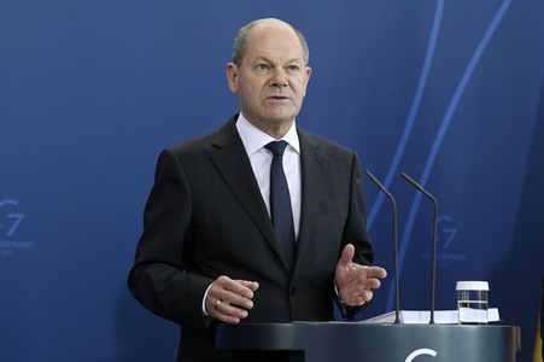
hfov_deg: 15.8
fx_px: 1963
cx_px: 272
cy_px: 181
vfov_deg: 10.5
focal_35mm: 130
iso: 3200
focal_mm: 130
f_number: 5.6
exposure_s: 1/400
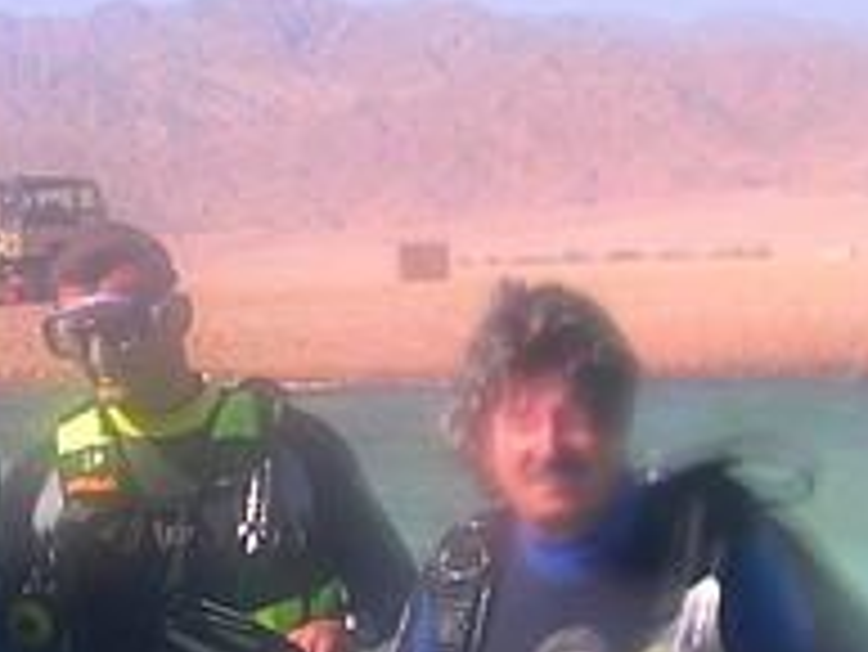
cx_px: -27
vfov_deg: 11.5
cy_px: 612
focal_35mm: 128
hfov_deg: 15.1
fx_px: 3212
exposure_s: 1/148
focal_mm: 8
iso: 100
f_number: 7.6
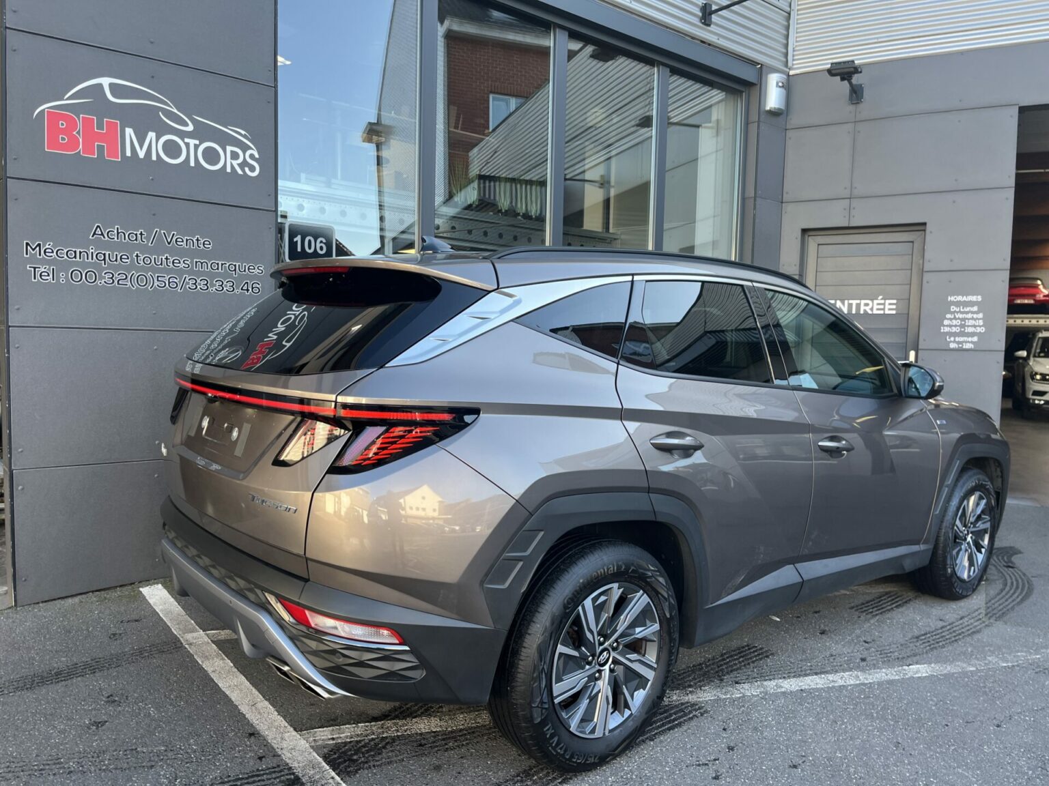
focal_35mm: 26
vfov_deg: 53.1
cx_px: 524
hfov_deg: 67.3
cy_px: 393
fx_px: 788
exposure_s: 1/196
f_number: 1.6
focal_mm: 5.1
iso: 40
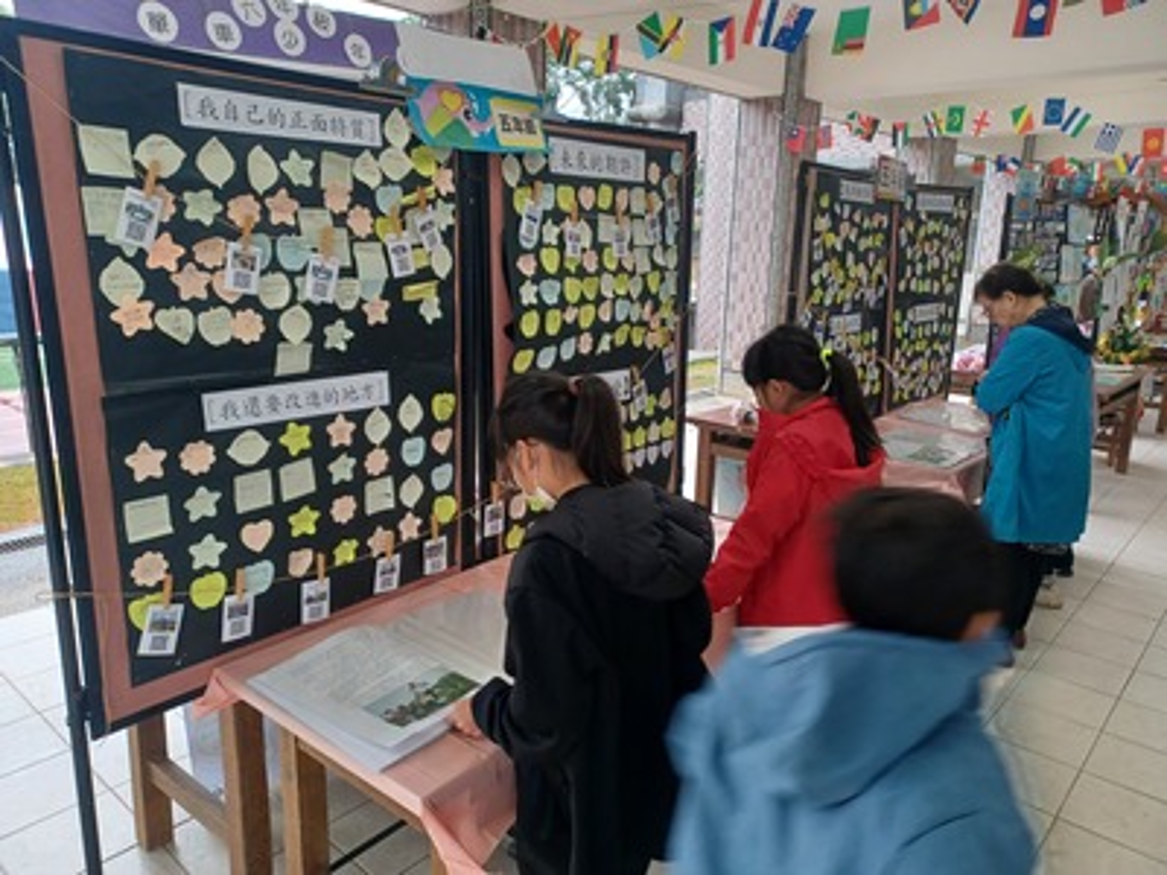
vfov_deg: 54.9
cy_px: 438
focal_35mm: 25
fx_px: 843
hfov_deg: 69.4
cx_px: 584
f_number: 1.8
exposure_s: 1/60
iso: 250
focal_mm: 4.6
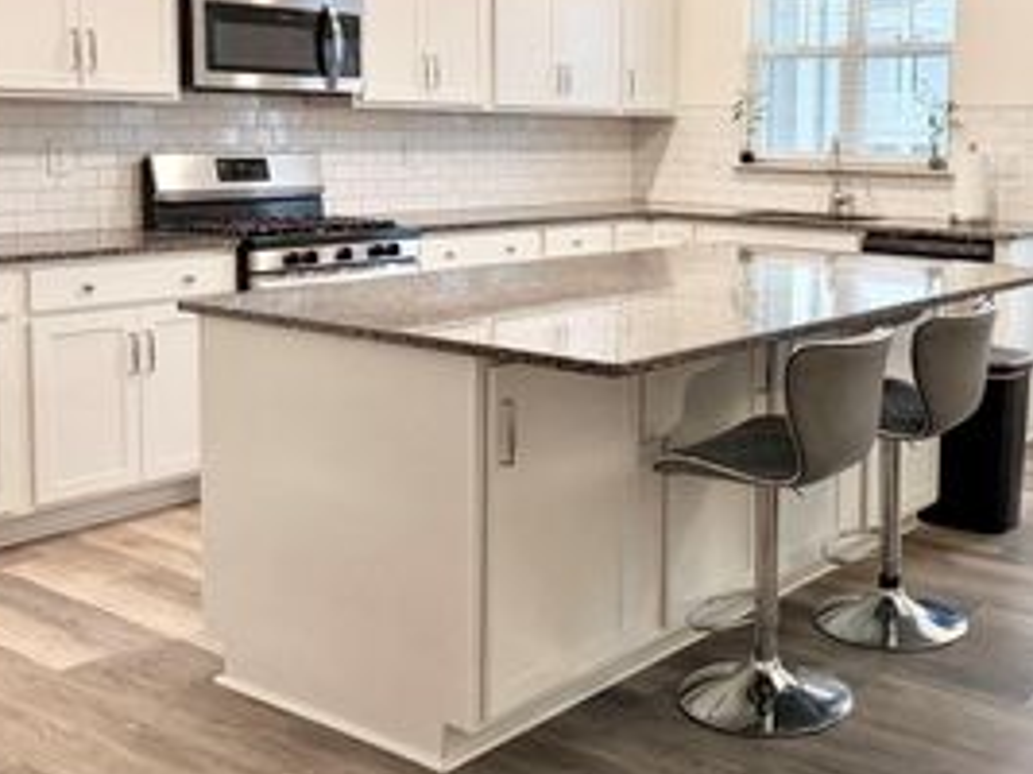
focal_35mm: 45
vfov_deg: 31.8
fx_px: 1342
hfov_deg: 41.3
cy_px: 238
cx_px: 723
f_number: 1.78
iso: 160
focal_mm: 6.76
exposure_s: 1/120
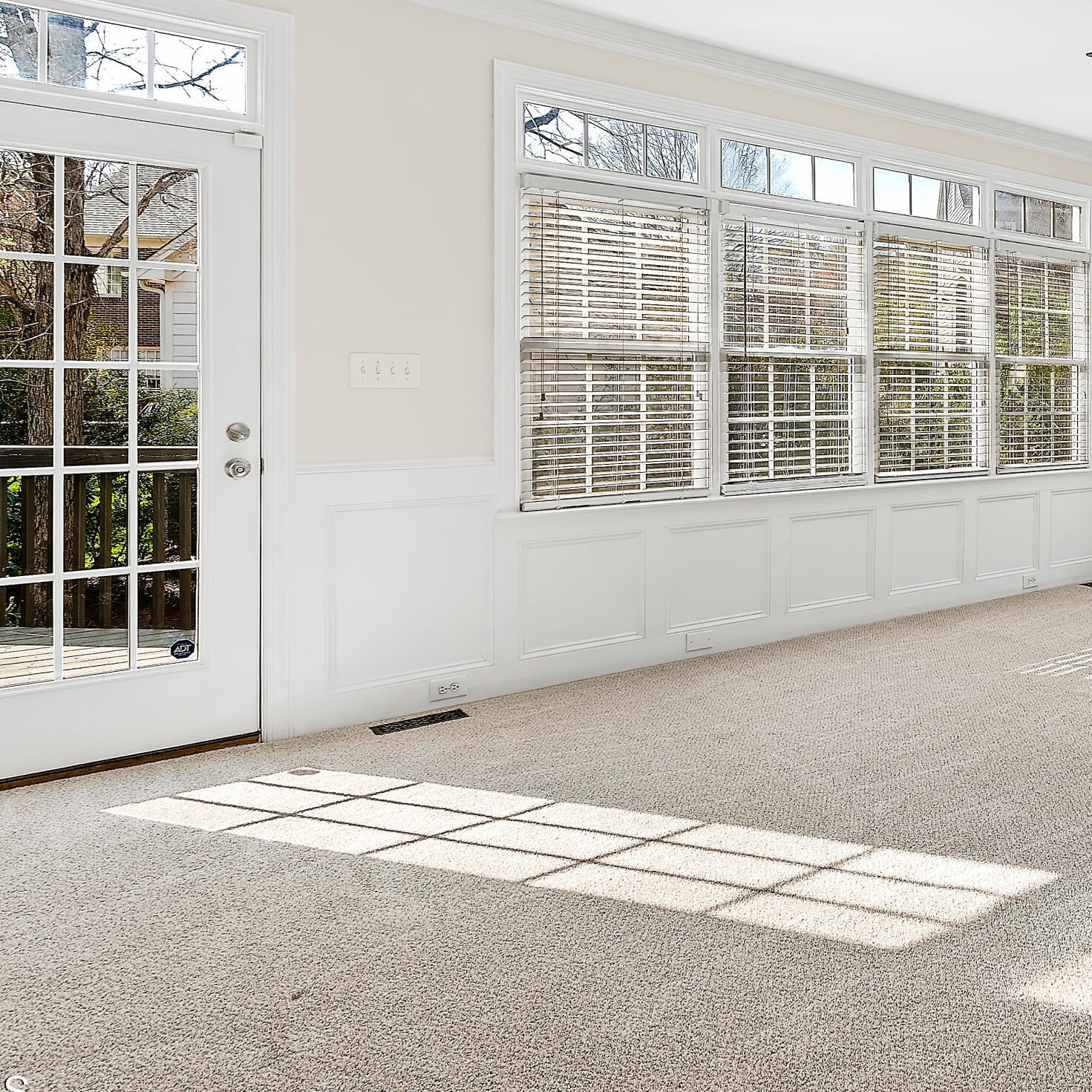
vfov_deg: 60.2
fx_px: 928
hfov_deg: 51.8
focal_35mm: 26
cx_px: 1030
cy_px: 417
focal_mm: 10
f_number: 8
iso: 100
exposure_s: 1/13
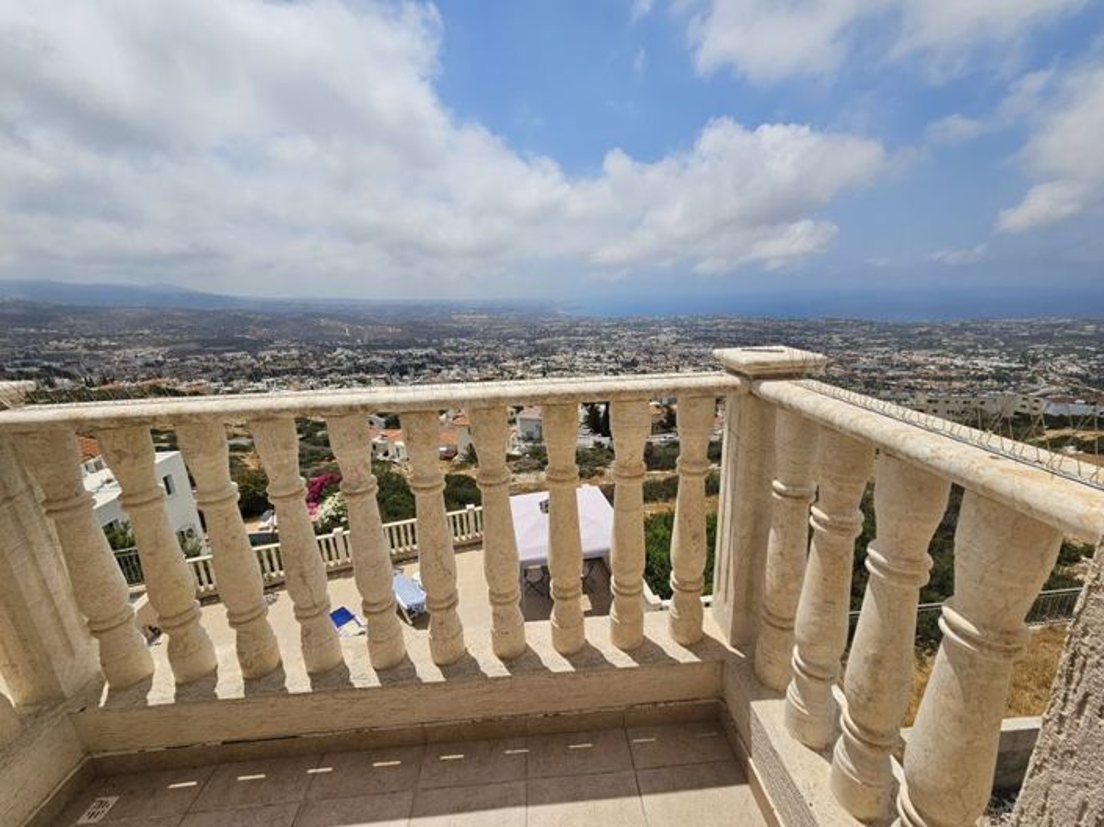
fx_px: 414
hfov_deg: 106.2
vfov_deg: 89.9
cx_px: 552
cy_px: 414
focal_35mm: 13
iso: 50
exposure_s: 1/6444
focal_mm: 2.2
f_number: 2.2
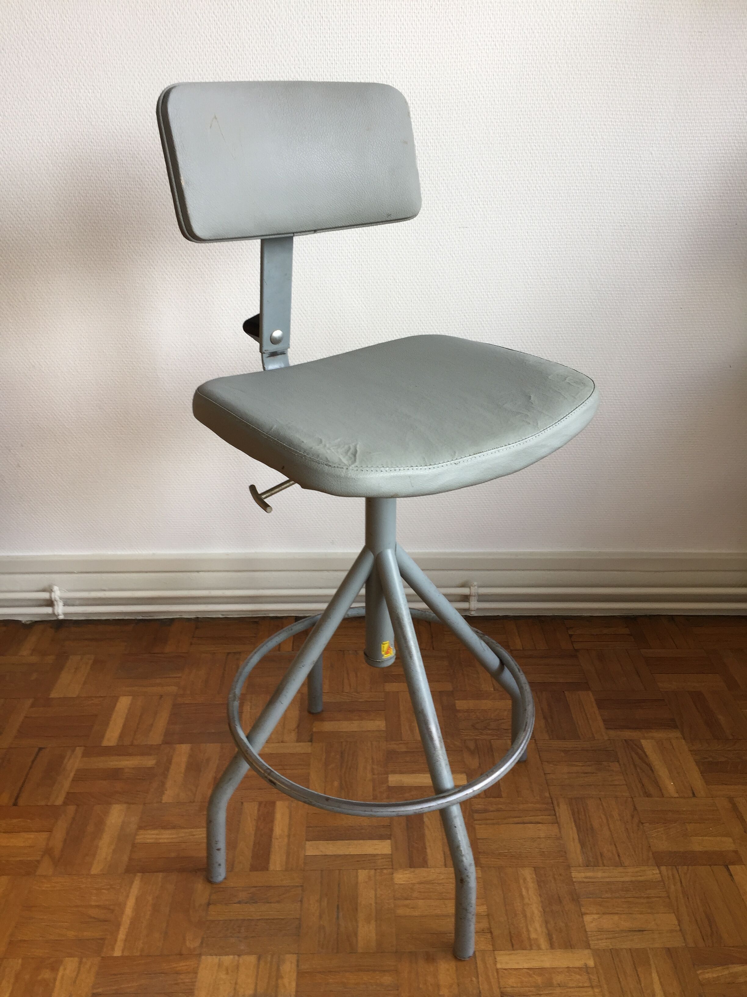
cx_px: 374
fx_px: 834
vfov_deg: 61.7
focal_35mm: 29
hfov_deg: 48.2
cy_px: 498
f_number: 2.2
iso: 32
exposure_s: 1/50
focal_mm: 4.15
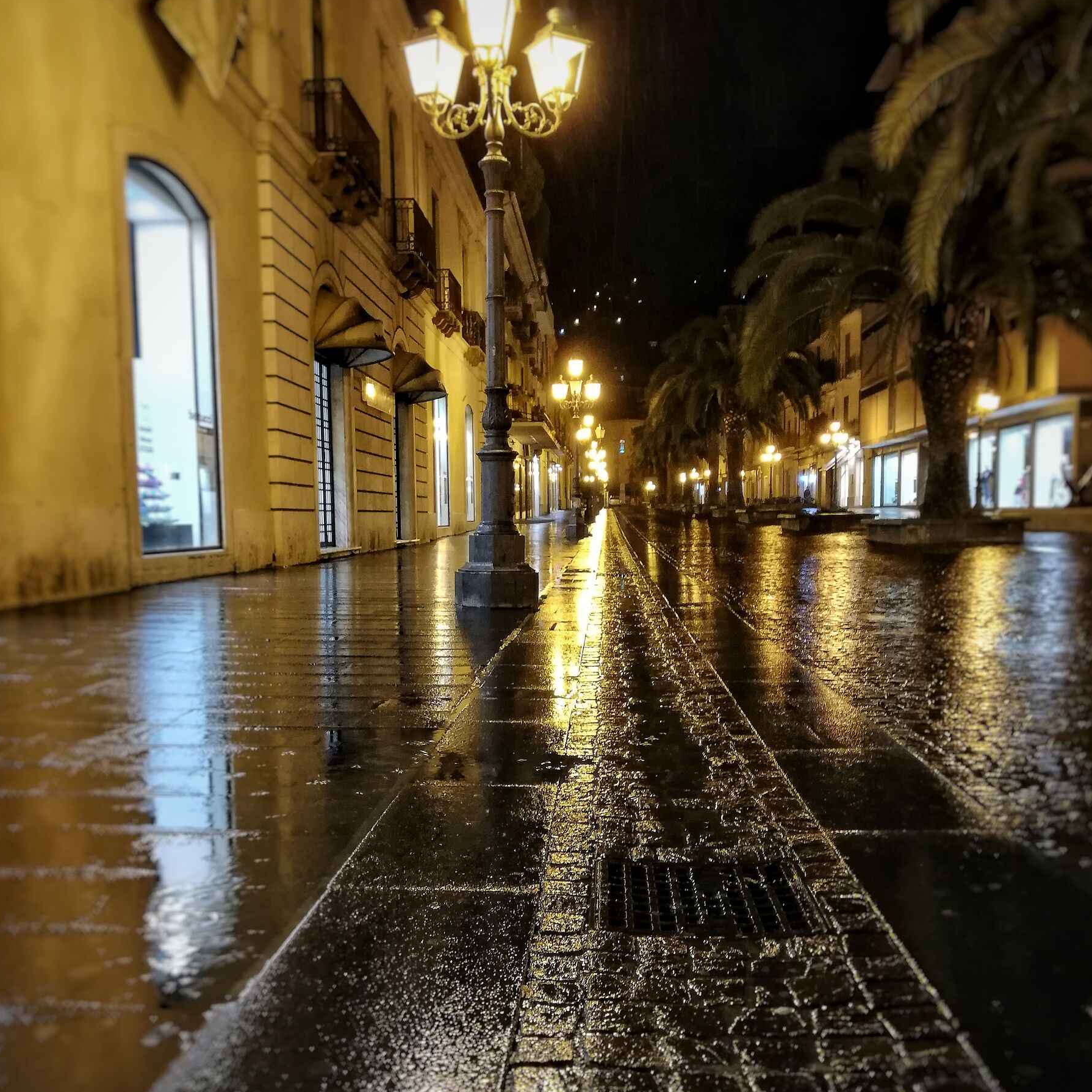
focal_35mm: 32
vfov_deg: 51.0
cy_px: 608
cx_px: 545
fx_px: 1142
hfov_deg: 51.1
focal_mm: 3.81
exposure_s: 1/20
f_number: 2.2
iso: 500
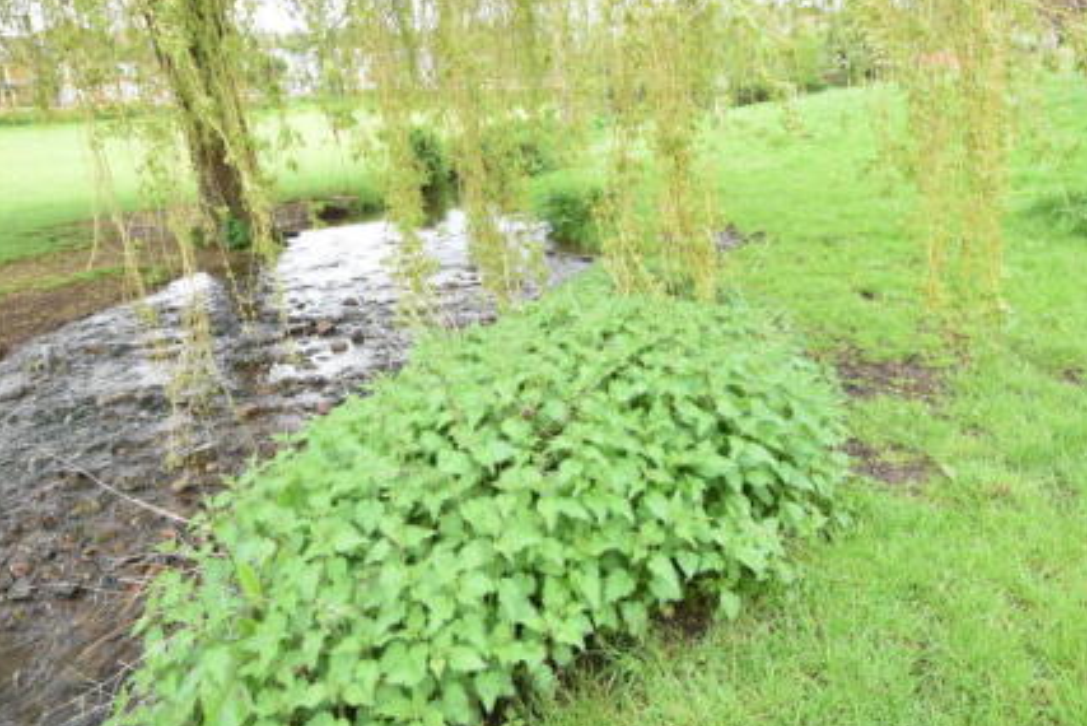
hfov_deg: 76.1
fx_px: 695
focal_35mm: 23
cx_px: 540
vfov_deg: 54.0
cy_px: 238
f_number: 7.1
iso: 800
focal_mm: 10
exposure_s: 1/200
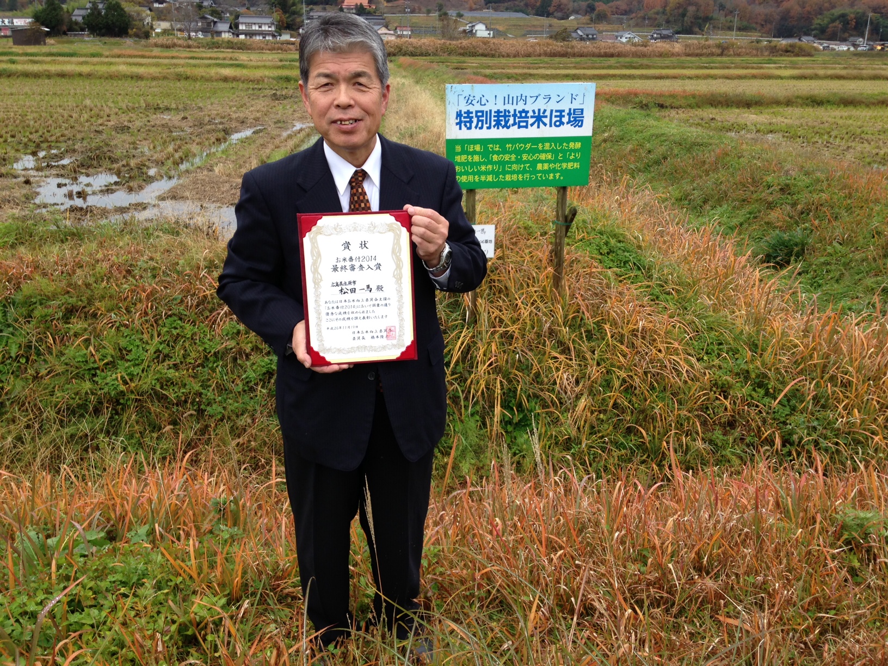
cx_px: 444
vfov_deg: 42.9
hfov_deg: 55.4
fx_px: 847
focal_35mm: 33
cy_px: 333
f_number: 2.4
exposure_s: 1/158
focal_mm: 4.12
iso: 50
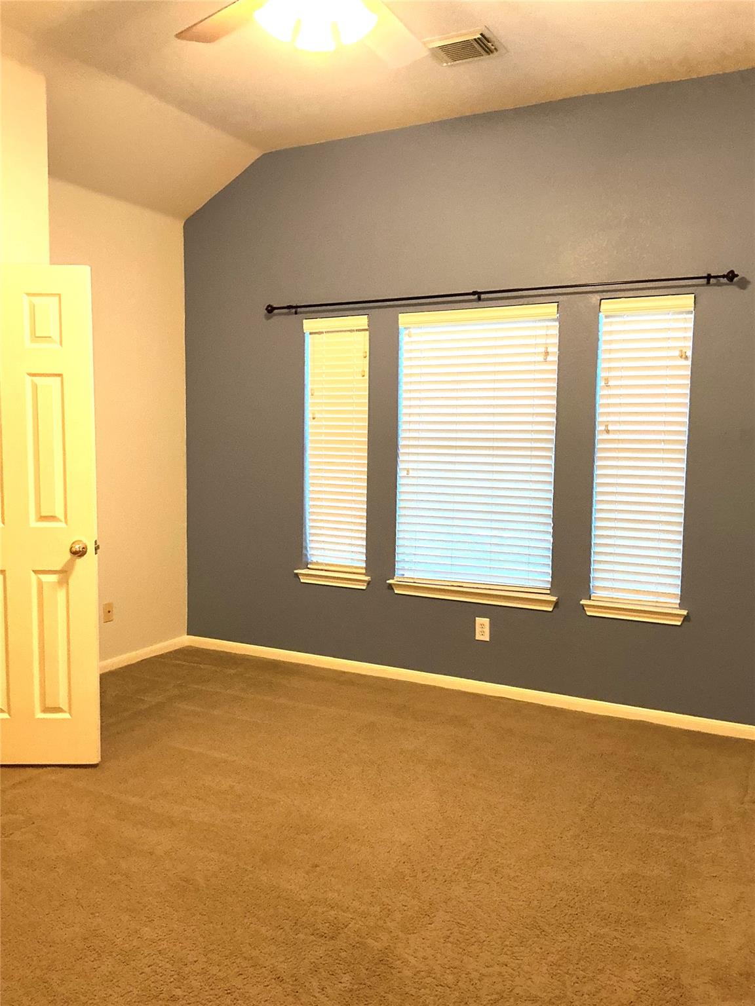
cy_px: 503
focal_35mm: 29
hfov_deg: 48.2
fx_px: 843
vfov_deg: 61.7
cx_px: 378
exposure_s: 1/60
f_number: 1.8
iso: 250
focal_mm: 3
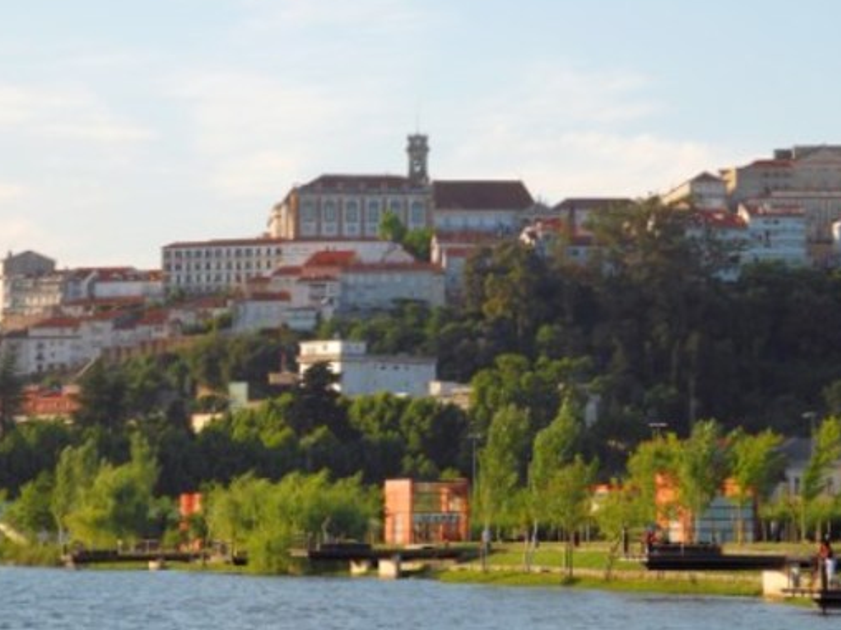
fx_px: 3756
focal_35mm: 155
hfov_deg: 12.8
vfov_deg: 9.6
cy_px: 277
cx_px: 414
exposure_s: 1/60
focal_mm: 85
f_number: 13
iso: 100
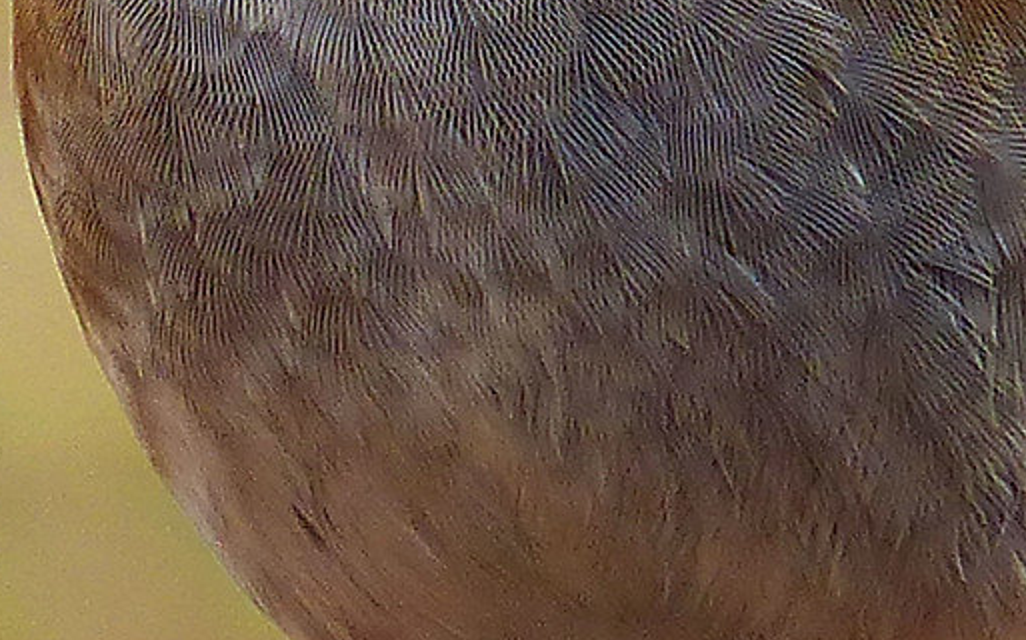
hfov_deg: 0.9
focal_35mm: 2467
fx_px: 68944
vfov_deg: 0.5
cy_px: 124
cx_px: 354
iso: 100
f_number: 4
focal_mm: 81.3
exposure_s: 1/125
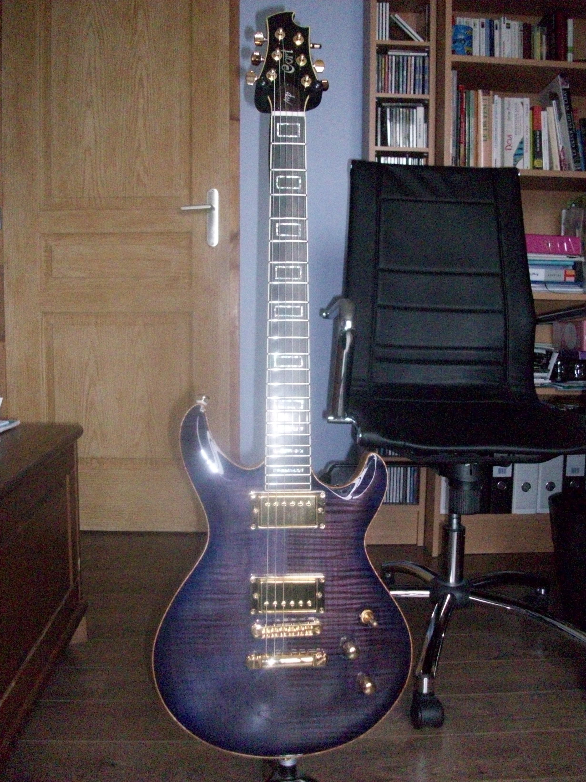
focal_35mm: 34
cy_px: 391
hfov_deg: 41.8
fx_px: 767
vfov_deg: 54.0
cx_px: 293
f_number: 2.8
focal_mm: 5.7
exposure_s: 1/128
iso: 800
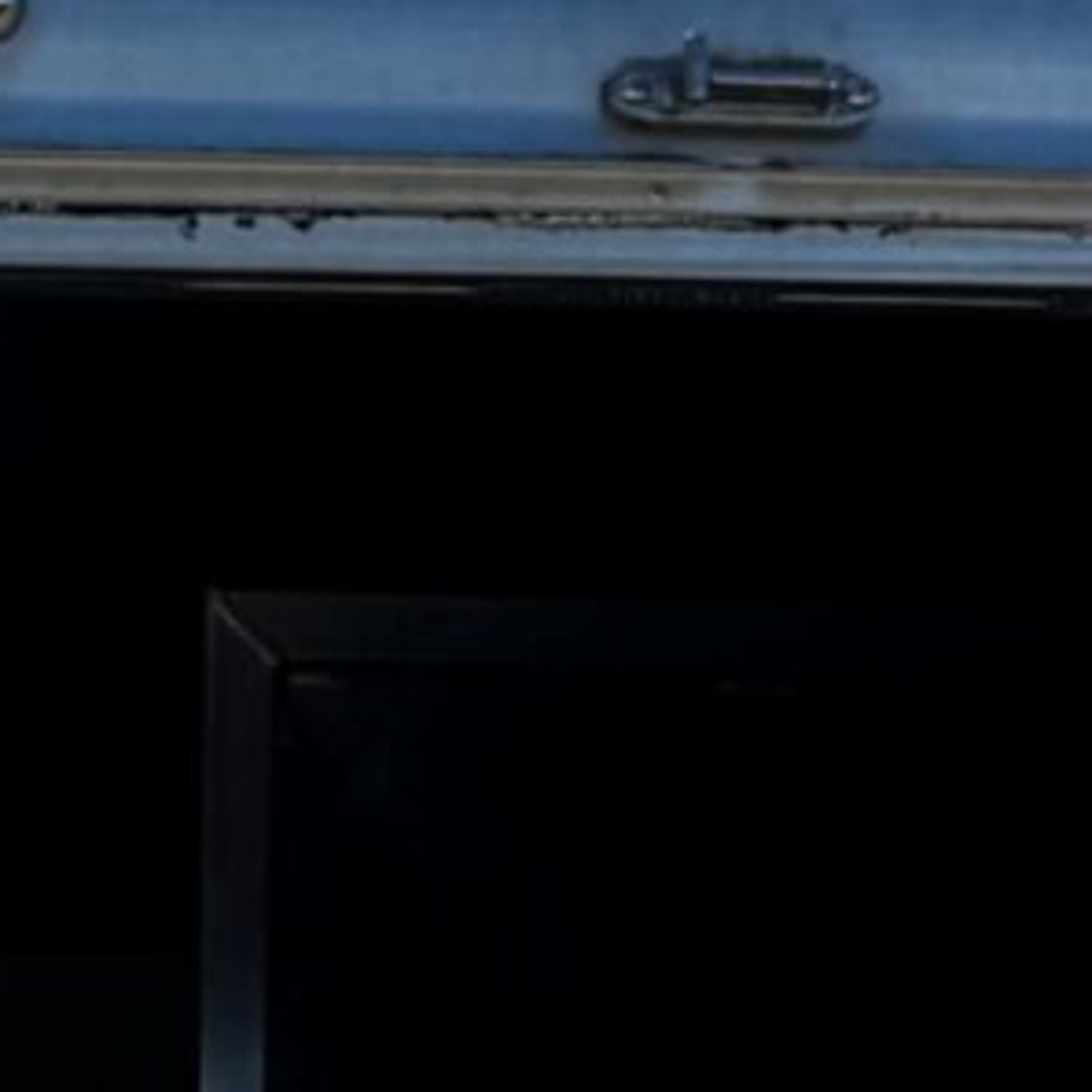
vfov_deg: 8.9
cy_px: 2401
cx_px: -1081
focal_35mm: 183
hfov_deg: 9.0
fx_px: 6531
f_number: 1.78
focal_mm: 6.76
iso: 80
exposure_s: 1/3597
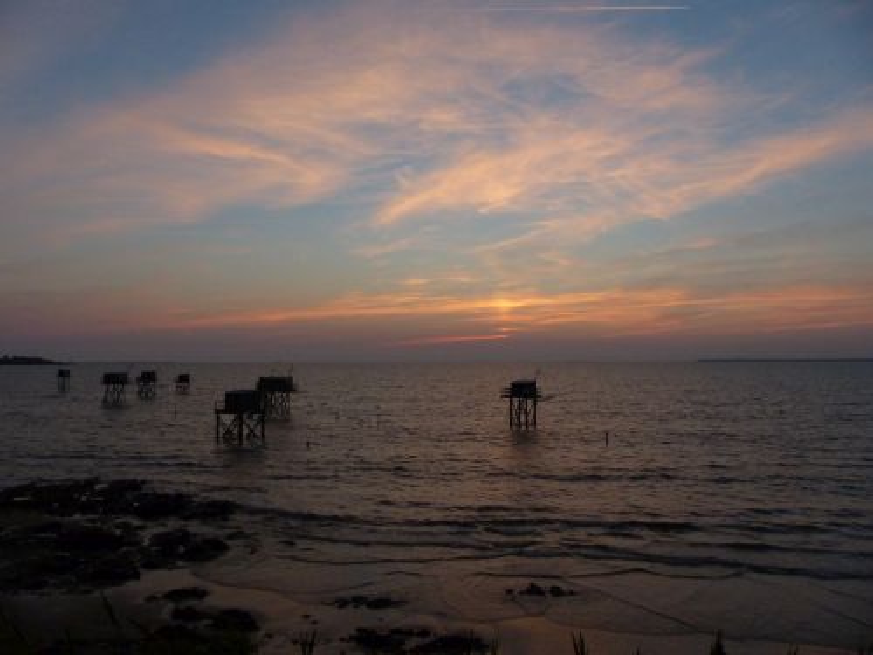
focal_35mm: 25
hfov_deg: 69.4
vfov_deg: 54.9
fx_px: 630
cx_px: 436
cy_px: 328
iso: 400
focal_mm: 4.5
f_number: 2.8
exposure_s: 1/1000
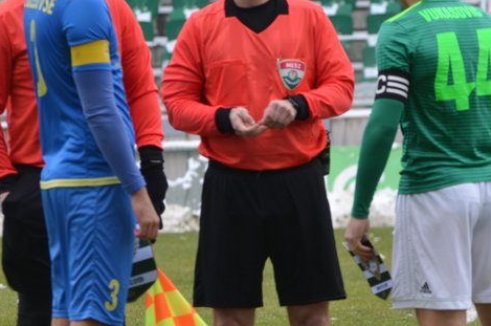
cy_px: 256
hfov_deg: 3.8
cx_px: 576
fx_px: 7312
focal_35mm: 537
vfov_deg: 2.6
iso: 100
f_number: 4.8
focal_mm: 140
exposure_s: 1/100
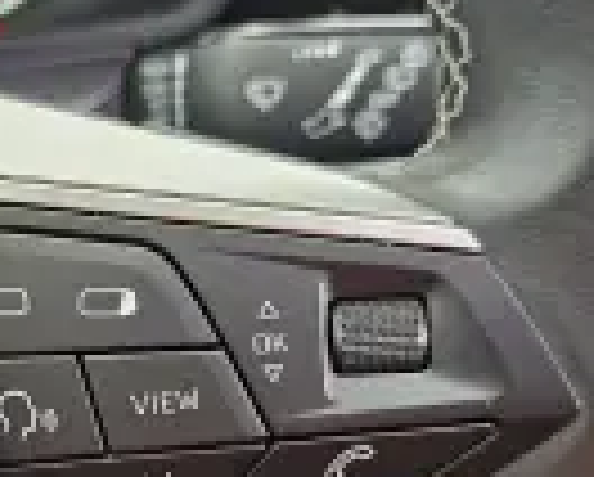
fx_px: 1074
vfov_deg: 24.8
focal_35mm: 61
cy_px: 351
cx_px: 108
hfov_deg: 30.1
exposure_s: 1/100
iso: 800
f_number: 1.7
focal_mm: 6.3
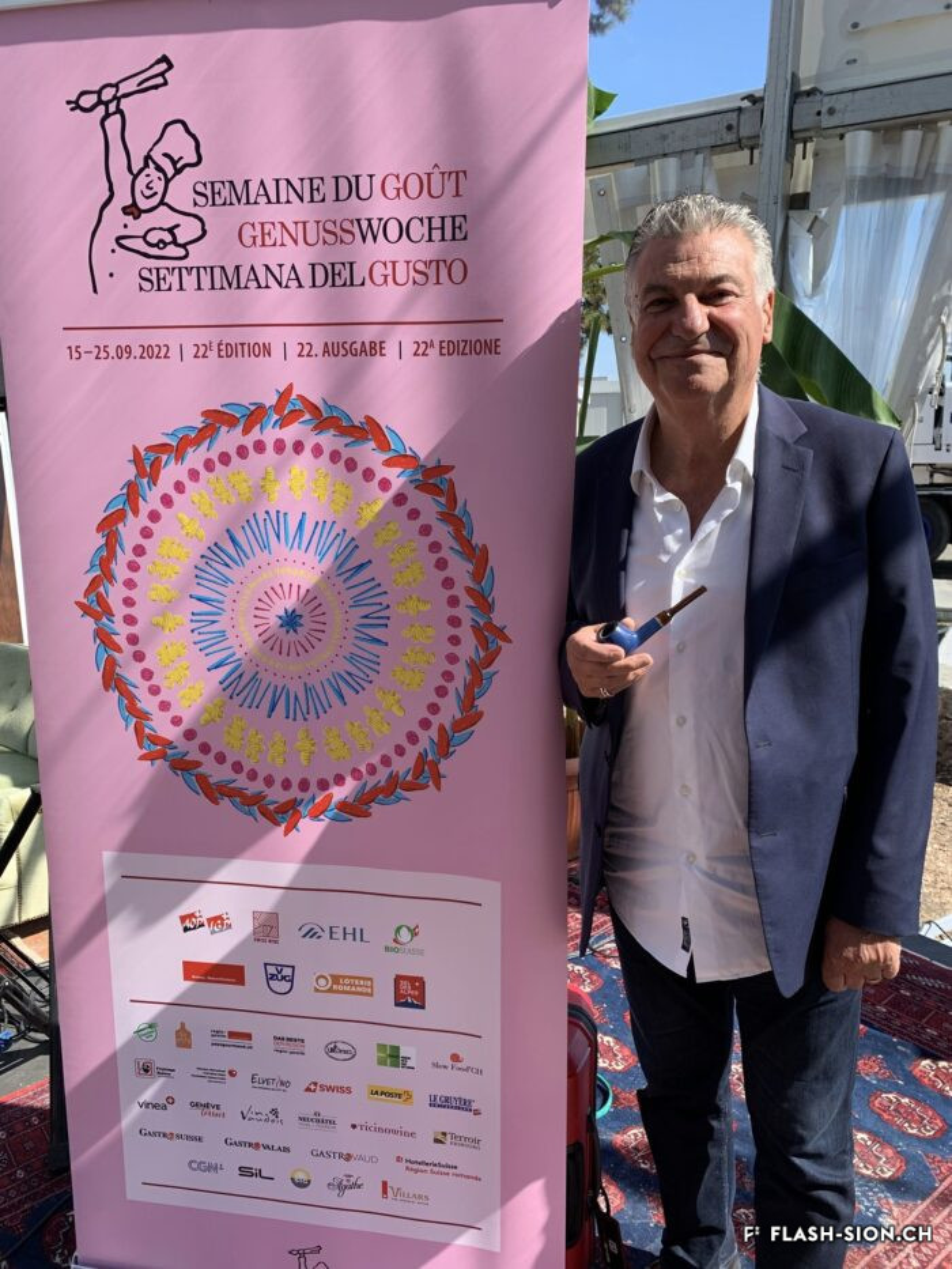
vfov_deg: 67.3
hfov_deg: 53.1
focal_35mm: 26
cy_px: 634
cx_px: 476
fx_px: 953
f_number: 1.8
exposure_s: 1/1011
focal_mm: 4.25
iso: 25
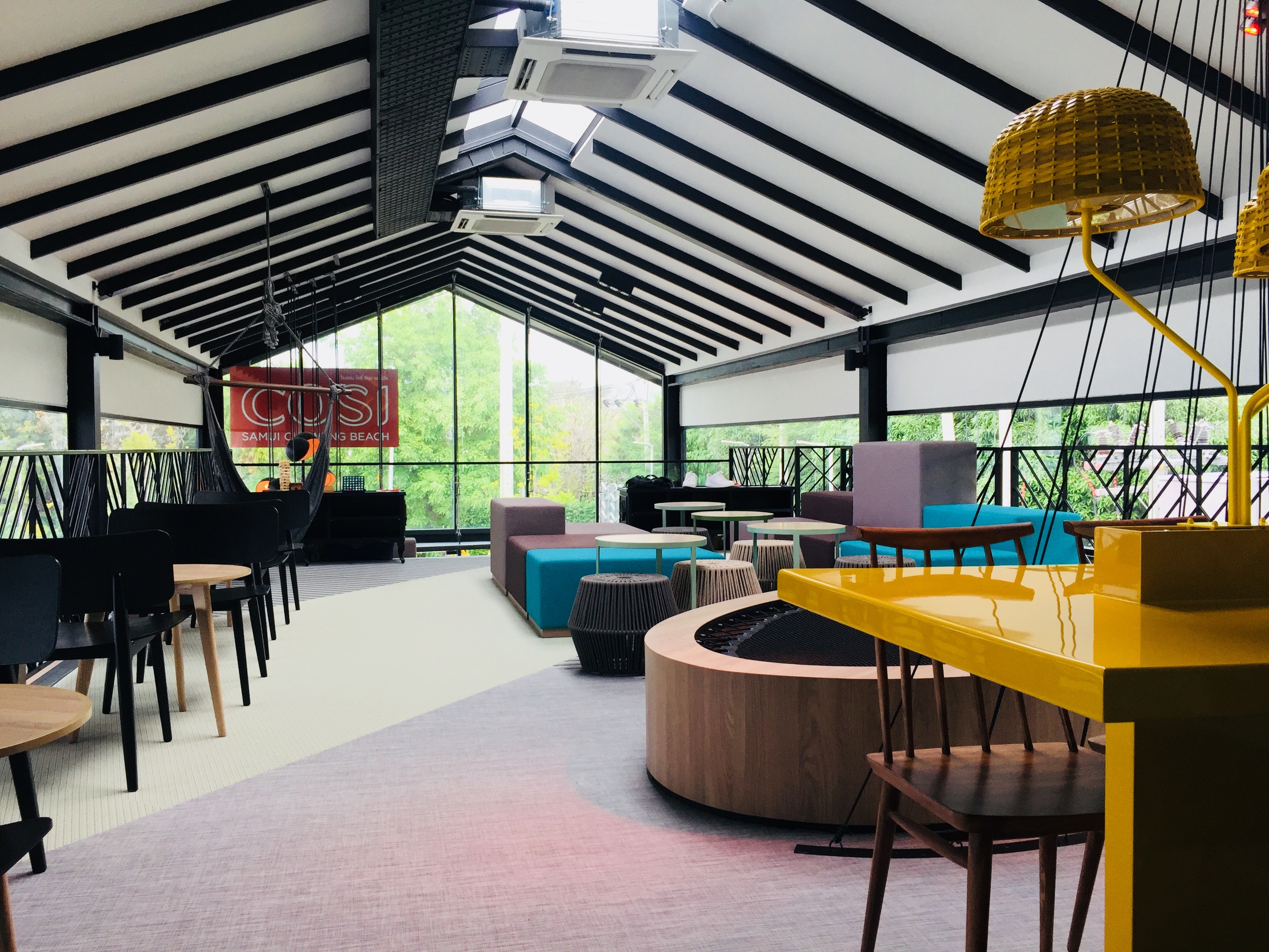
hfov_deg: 61.7
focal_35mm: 29
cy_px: 476
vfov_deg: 48.2
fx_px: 1063
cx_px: 634
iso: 50
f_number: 2.2
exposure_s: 1/100
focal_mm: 4.15
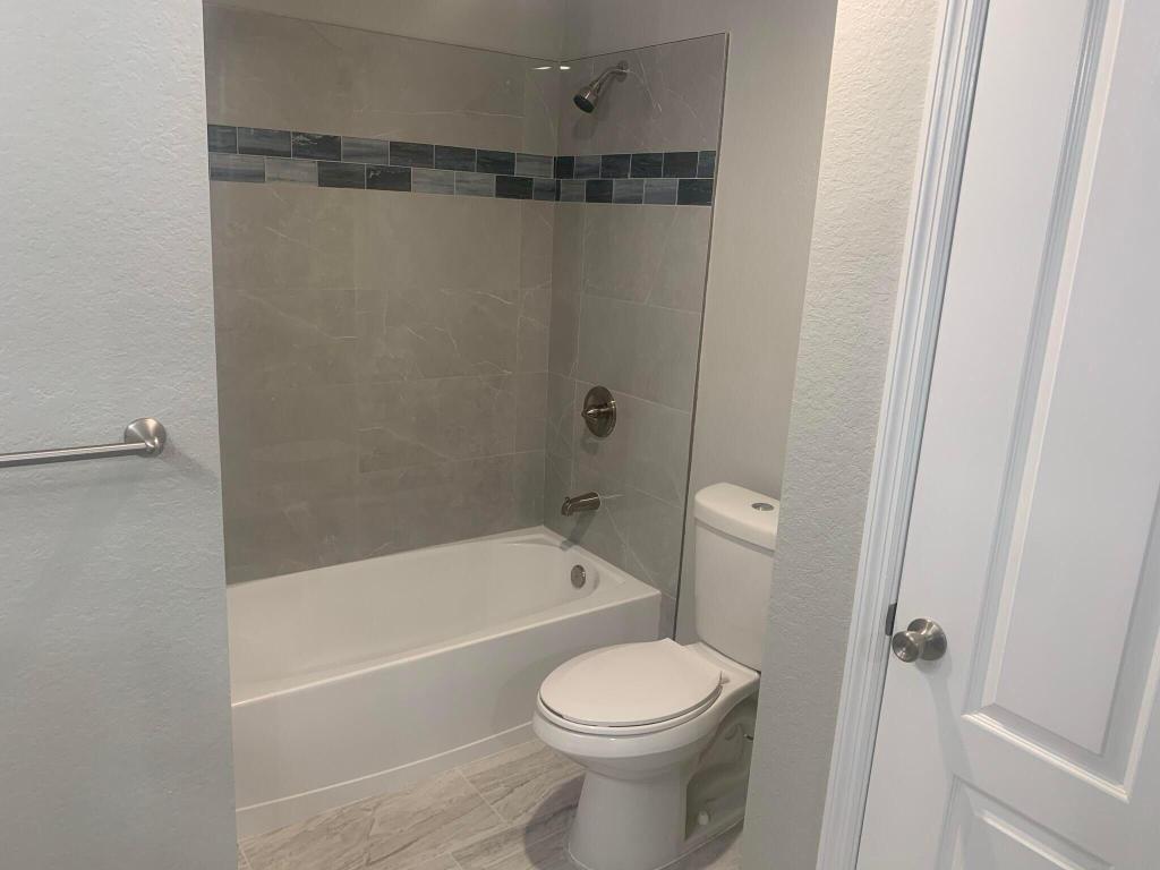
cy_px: 435
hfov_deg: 67.3
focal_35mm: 26
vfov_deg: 53.1
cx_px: 580
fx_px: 871
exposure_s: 1/60
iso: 80
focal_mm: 4.25
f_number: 1.8
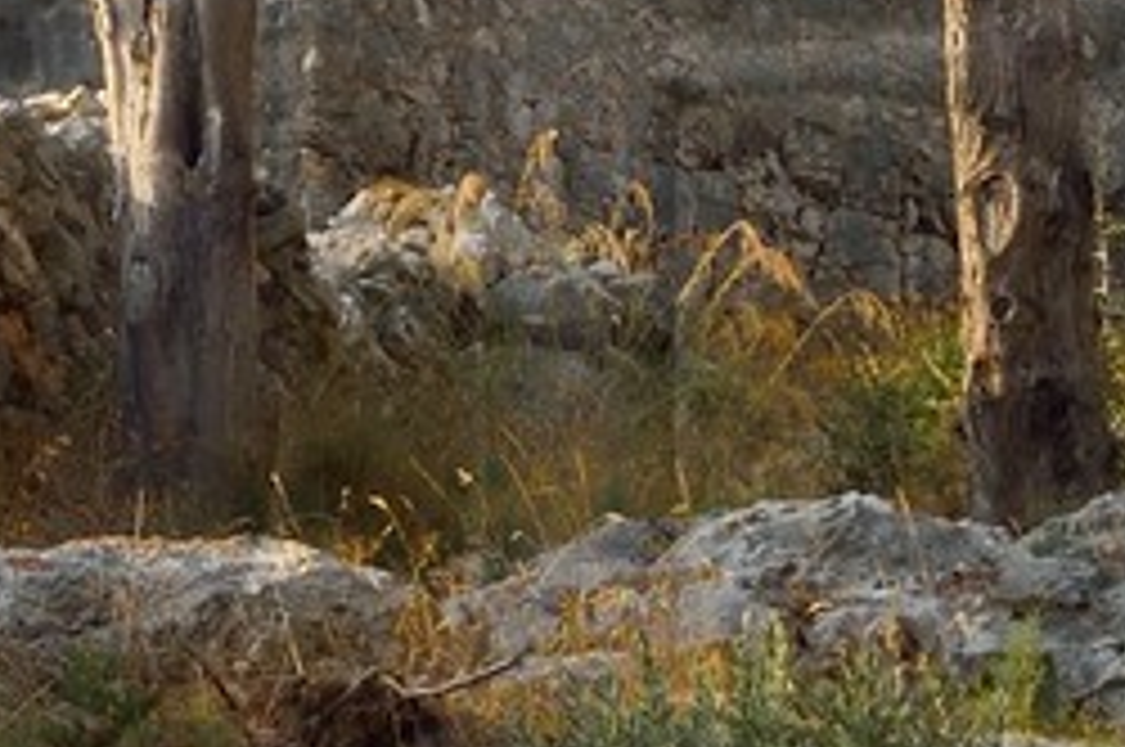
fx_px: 10986
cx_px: 374
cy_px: 97
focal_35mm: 352
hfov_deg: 5.9
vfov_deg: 3.9
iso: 200
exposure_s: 1/125
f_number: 13
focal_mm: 55
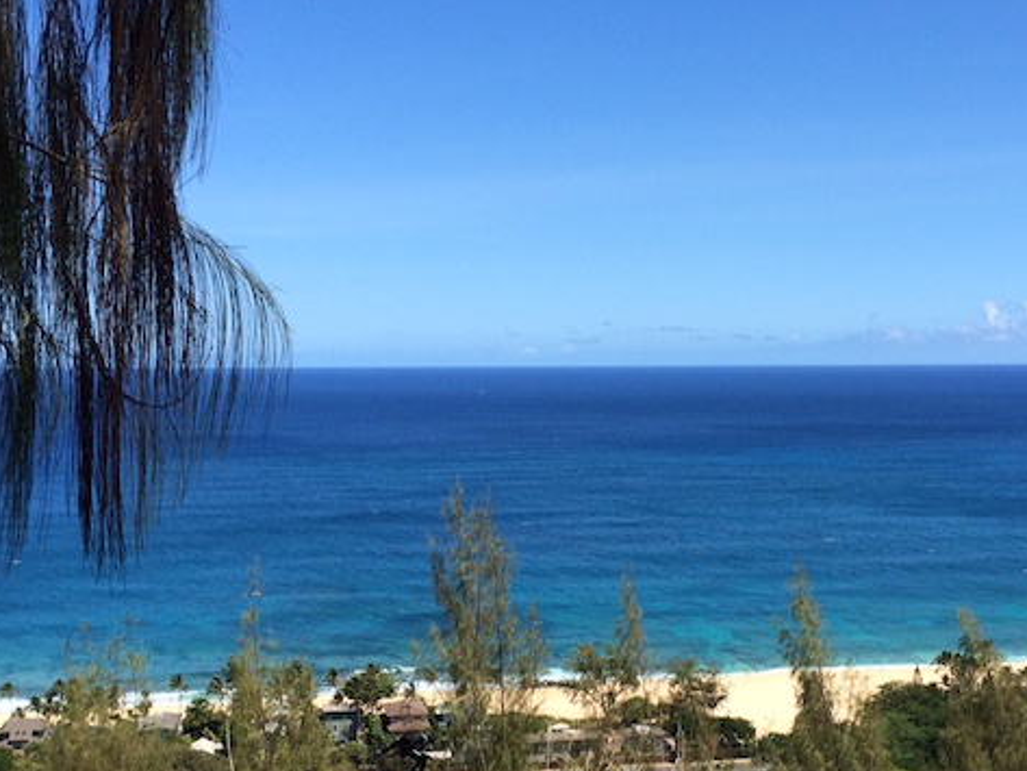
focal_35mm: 49
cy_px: 491
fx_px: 1454
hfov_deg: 38.9
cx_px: 543
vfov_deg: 29.6
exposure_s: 1/1953
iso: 32
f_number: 2.2
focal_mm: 4.15
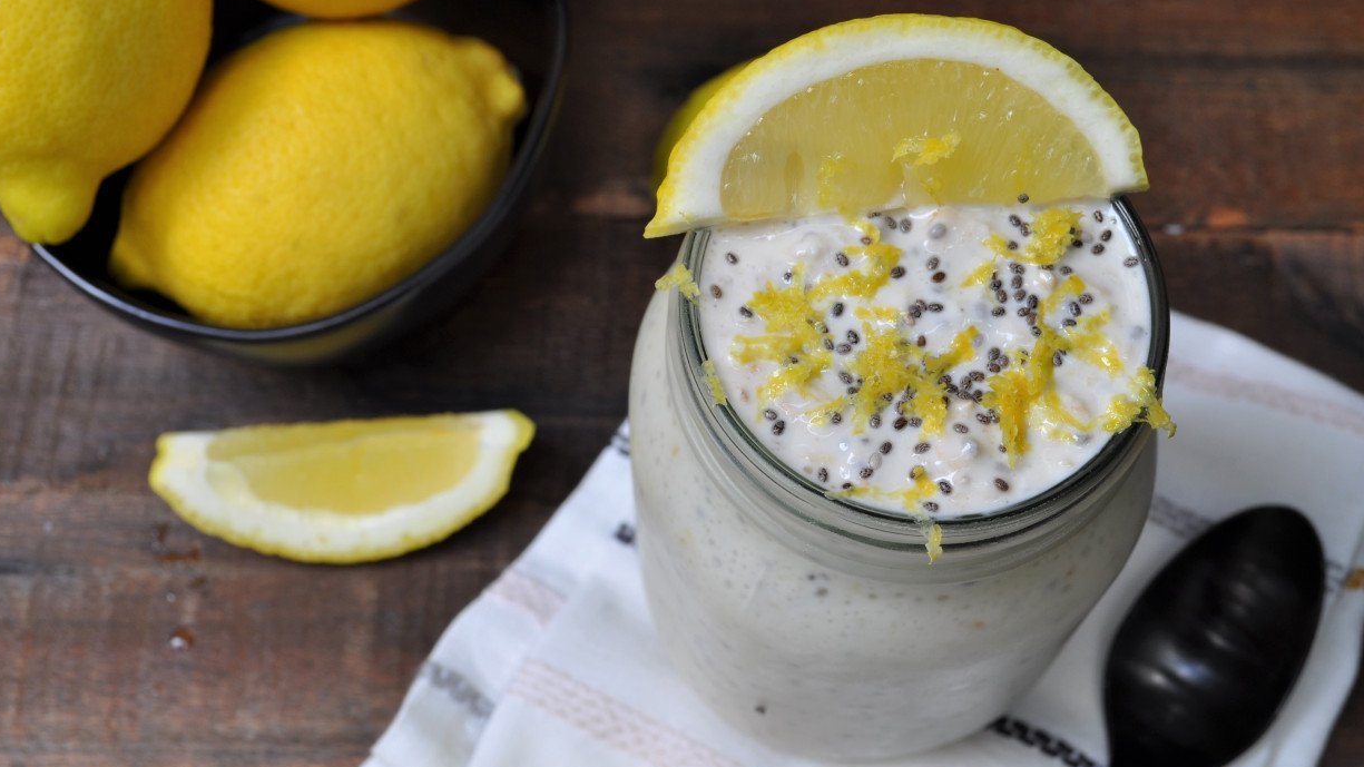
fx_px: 1953
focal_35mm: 54
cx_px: 683
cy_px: 351
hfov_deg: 38.5
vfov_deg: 22.2
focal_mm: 34
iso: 200
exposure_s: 1/60
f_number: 8
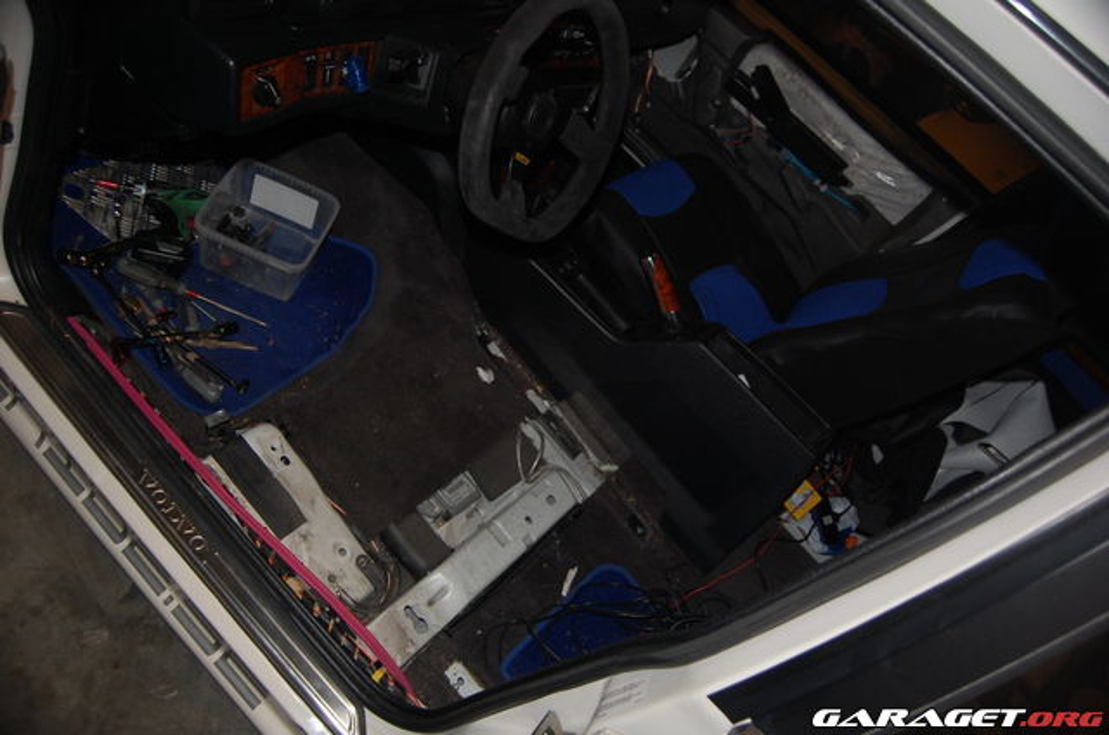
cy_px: 368
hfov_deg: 67.5
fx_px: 830
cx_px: 554
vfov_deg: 47.7
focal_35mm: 27
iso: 400
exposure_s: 1/60
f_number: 3.5
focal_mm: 18
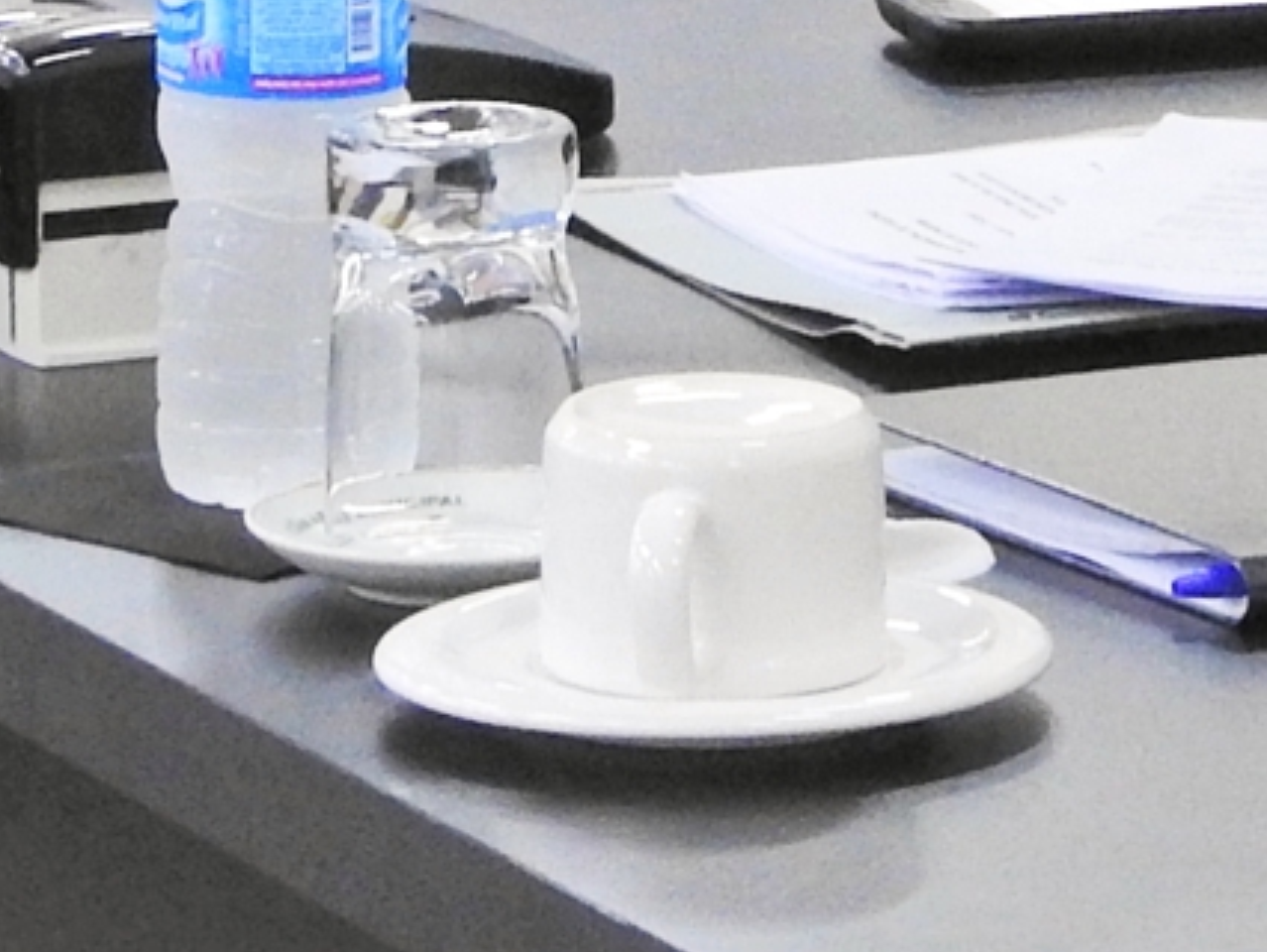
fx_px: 13184
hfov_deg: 5.5
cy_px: -485
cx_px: 675
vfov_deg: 4.1
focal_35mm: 360
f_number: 4.8
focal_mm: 11.6
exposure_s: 1/10
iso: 560
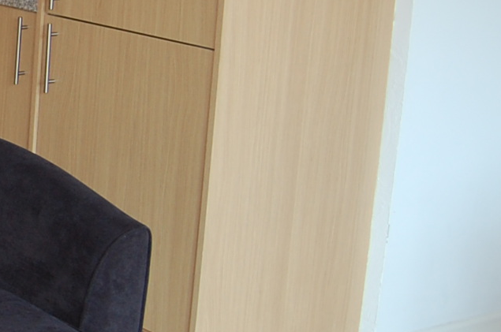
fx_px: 1334
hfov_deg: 17.6
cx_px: -374
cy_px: 2
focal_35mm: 96
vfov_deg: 14.0
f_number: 3.5
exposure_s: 1/60
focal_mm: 18
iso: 400
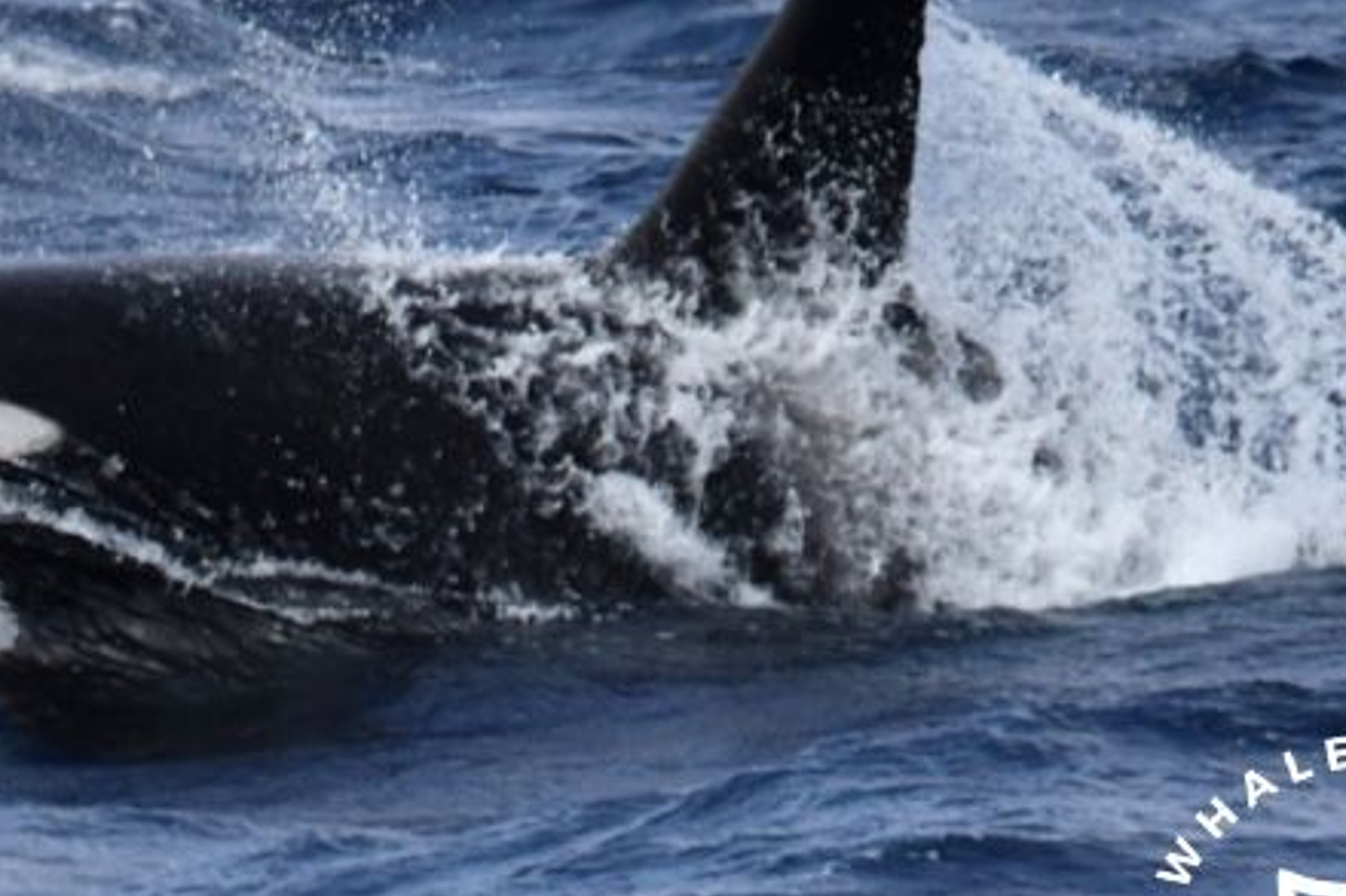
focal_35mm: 910
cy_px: 417
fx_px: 34009
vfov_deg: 1.5
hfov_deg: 2.3
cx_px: 410
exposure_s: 1/8000
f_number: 6.3
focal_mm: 500
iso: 1400
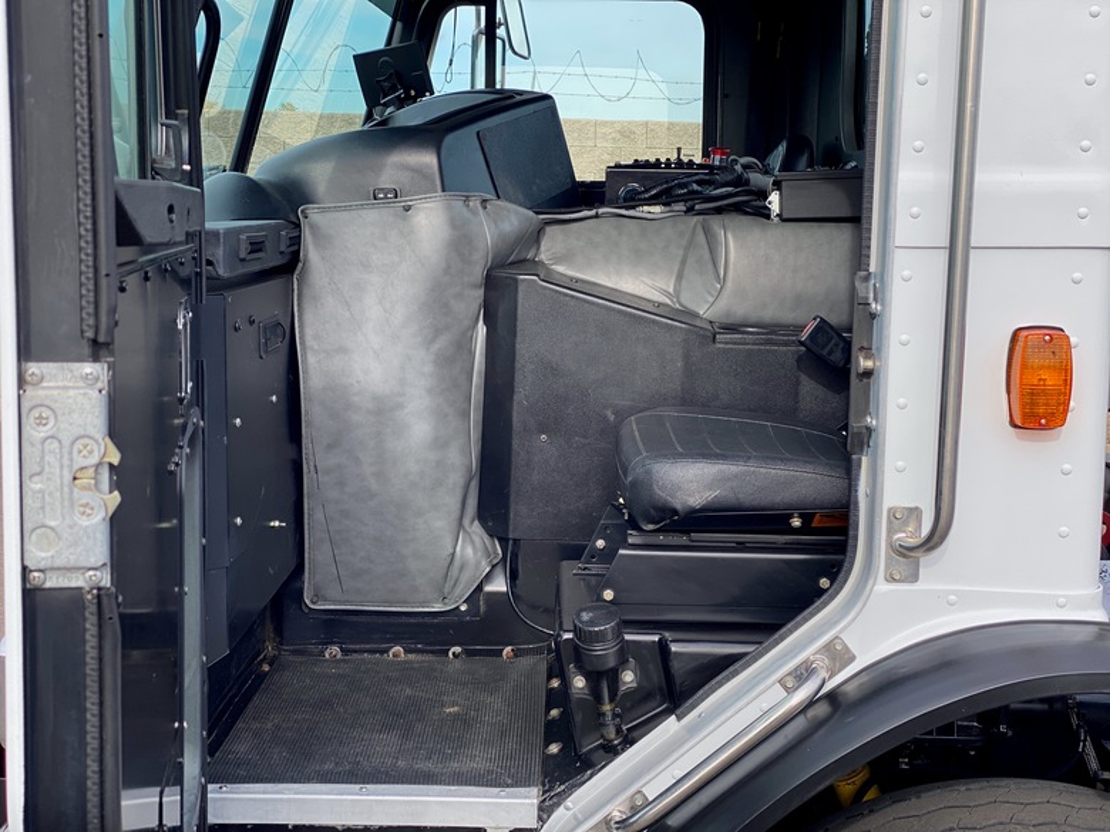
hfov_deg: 36.8
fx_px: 1667
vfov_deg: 28.0
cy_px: 416
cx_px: 555
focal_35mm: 52
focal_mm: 6
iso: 20
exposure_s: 1/372
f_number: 2
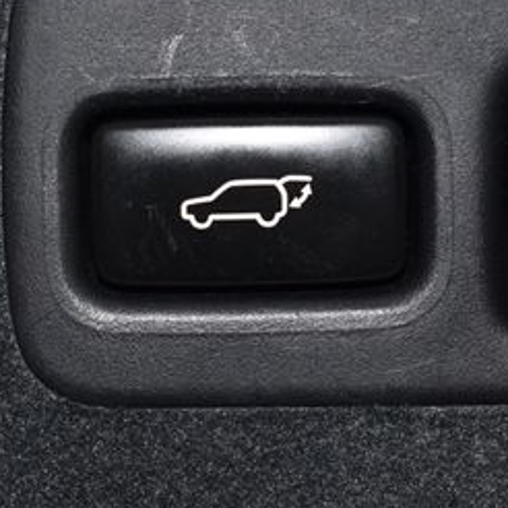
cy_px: 221
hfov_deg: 16.4
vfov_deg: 16.4
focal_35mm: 106
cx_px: 372
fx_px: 1760
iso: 100
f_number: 8
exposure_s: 1/60
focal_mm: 32
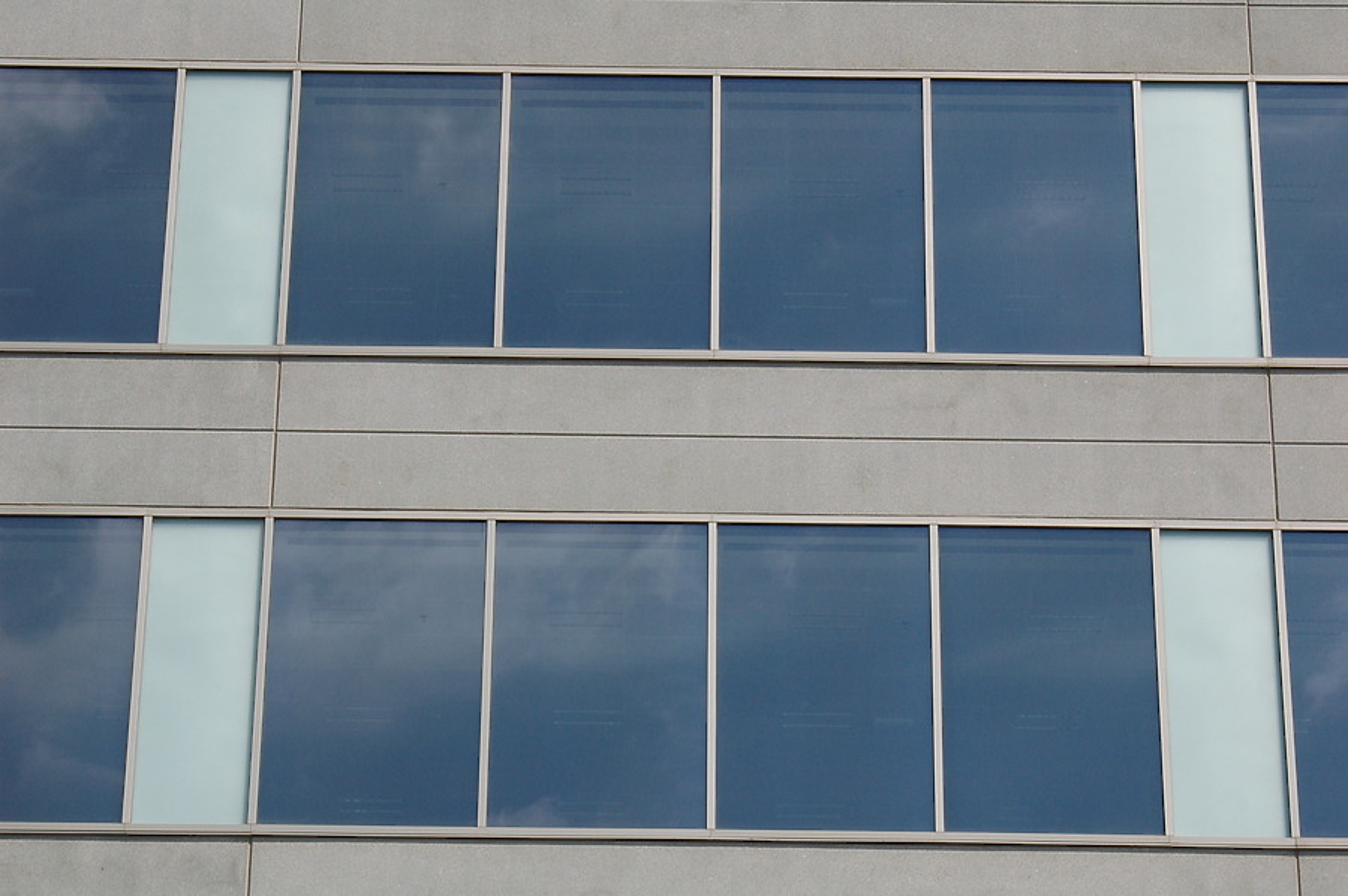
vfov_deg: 11.4
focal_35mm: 120
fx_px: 4488
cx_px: 674
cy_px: 448
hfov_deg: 17.1
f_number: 11
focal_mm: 80
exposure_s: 1/640
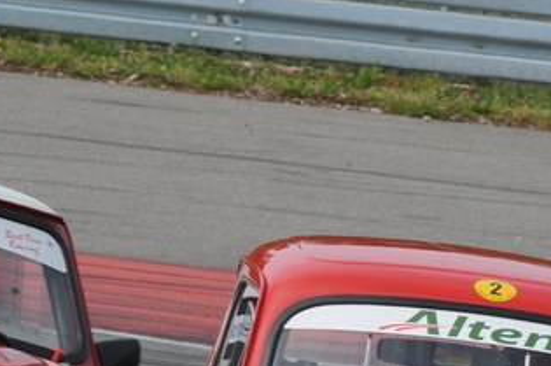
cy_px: 514
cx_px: 133
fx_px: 14854
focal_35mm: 972
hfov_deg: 2.1
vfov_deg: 1.4
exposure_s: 1/320
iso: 200
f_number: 8
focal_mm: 170
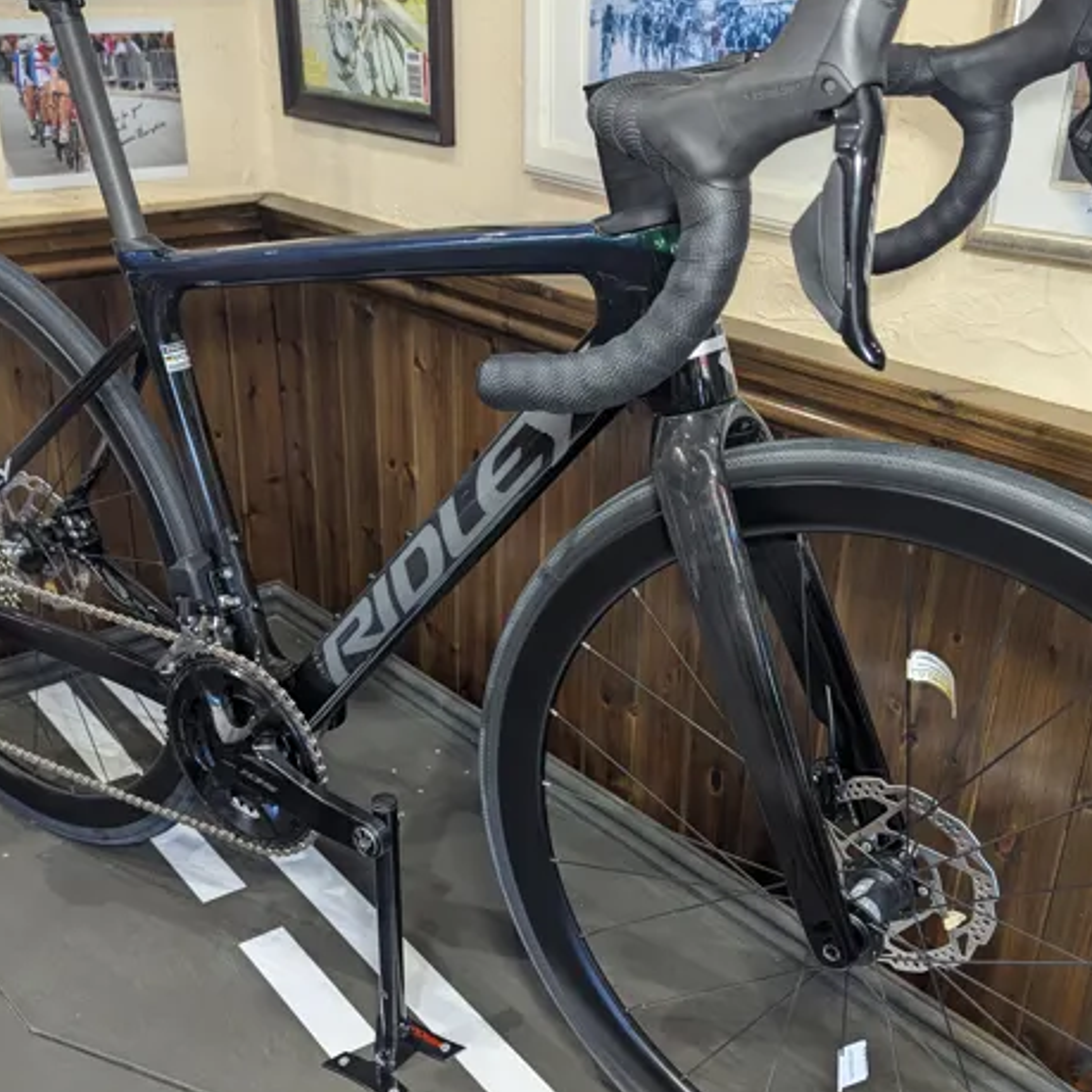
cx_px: 576
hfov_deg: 44.9
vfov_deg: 44.9
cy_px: 607
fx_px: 1321
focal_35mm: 37
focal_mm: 6.81
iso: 166
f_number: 1.85
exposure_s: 1/25
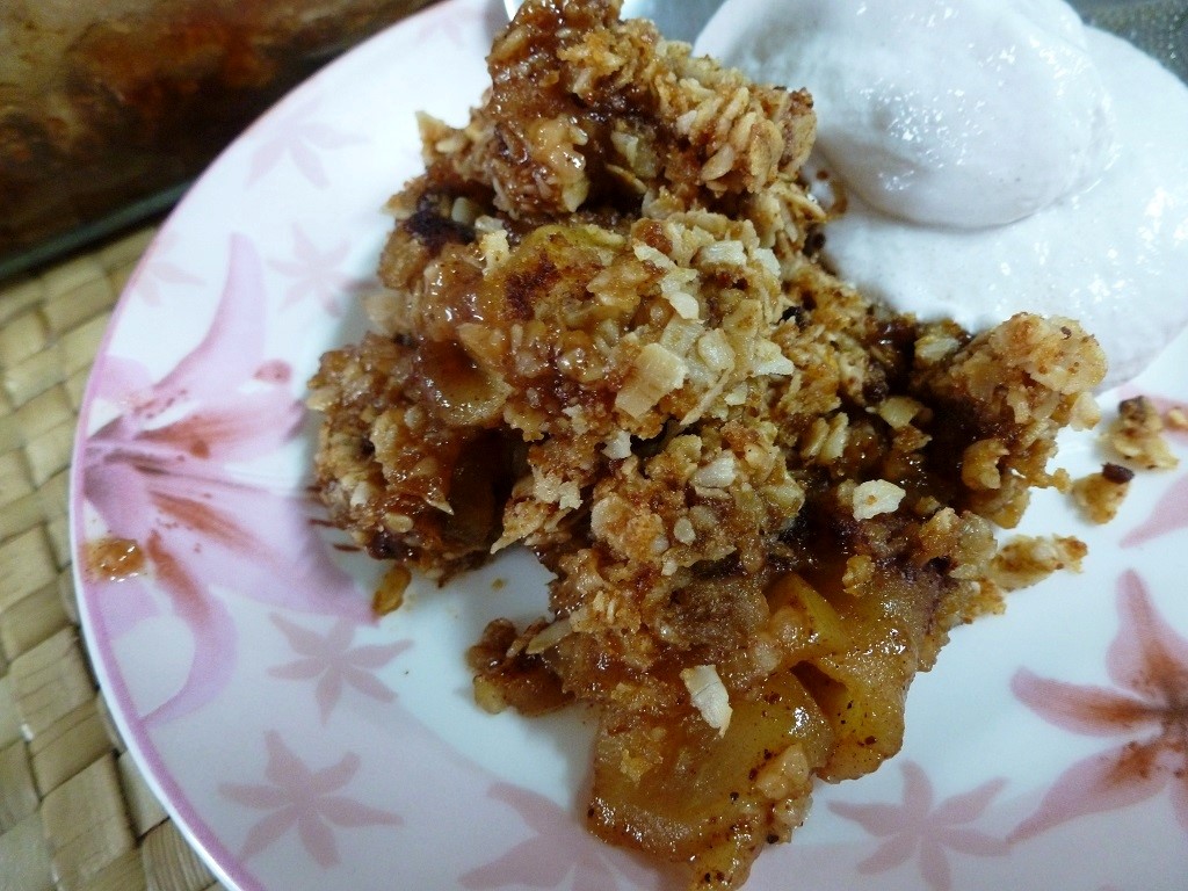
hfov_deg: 71.6
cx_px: 594
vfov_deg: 56.8
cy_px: 446
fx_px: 824
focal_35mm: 24
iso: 400
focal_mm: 4.3
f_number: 3.3
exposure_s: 1/8
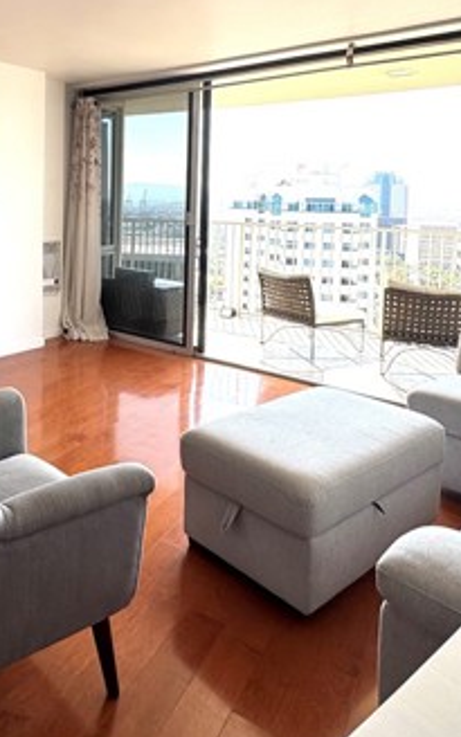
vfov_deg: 62.4
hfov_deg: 41.1
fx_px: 583
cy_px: 225
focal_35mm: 29
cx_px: 83
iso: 40
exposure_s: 1/146
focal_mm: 2.22
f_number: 2.2
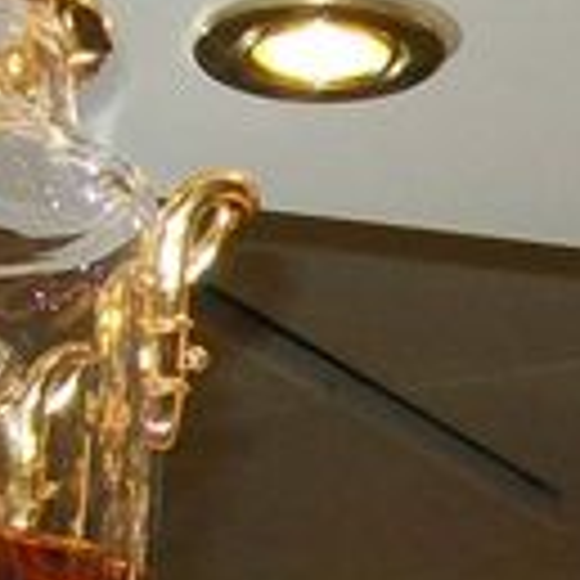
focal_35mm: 117
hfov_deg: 14.3
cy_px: 796
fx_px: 2218
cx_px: 733
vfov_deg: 14.2
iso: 160
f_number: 2.7
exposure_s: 1/60
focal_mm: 6.1
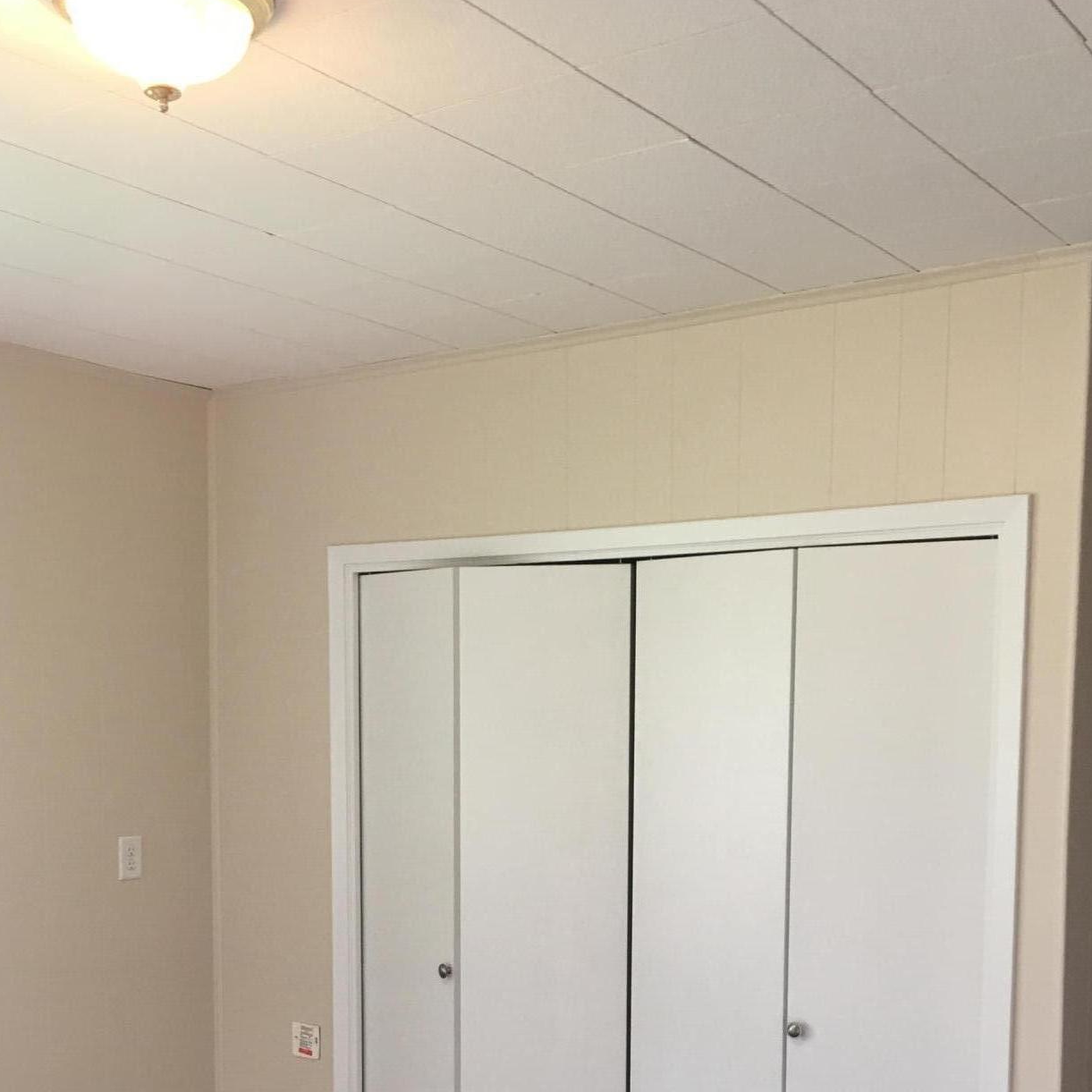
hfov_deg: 40.0
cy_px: 856
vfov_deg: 38.7
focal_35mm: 42
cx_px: 595
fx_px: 1499
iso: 32
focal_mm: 4.15
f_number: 2.2
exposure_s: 1/15
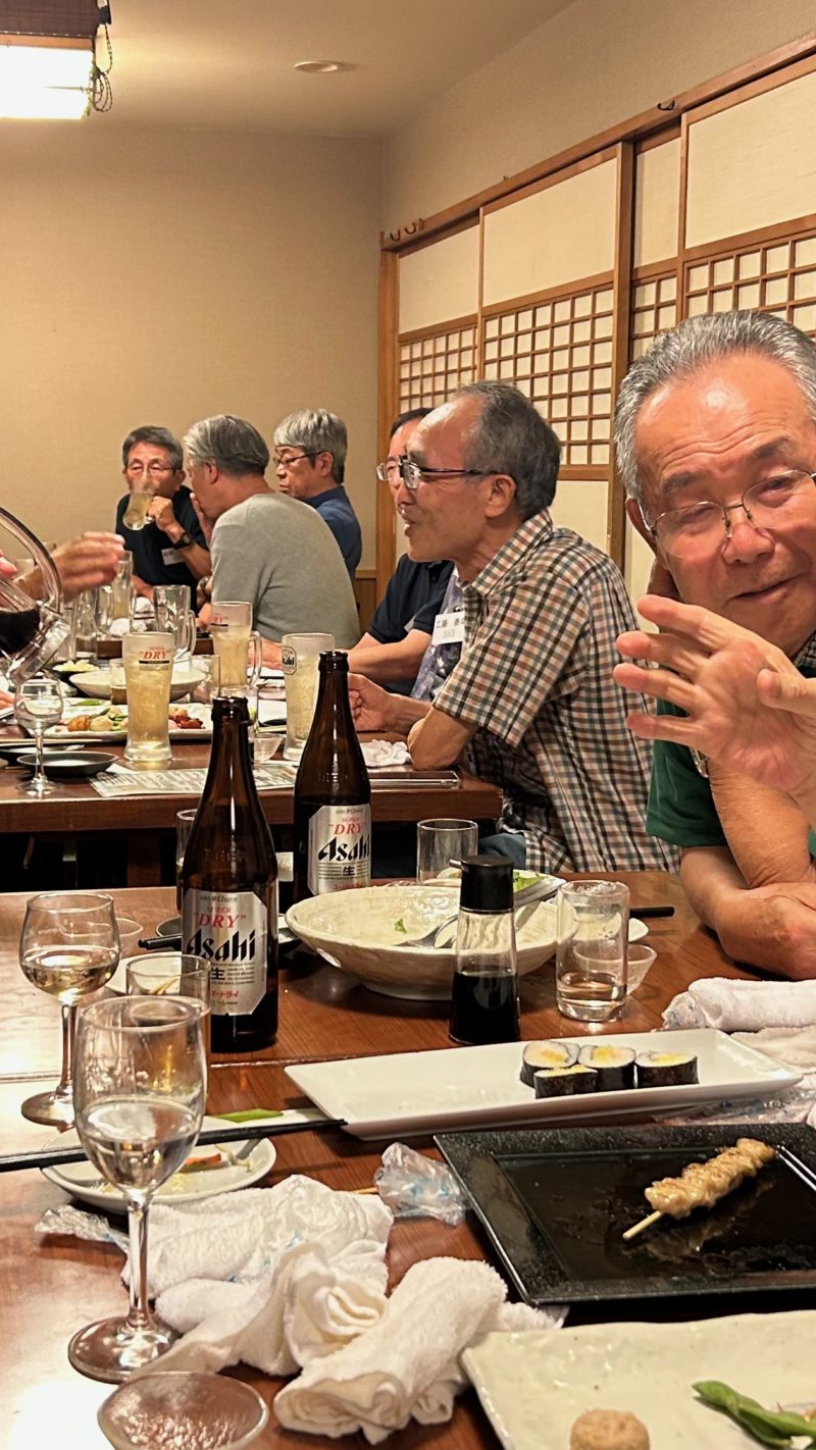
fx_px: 1962
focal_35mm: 51
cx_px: 344
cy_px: 749
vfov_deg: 40.6
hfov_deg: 23.5
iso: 200
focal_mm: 5.7
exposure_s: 1/50
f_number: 1.5
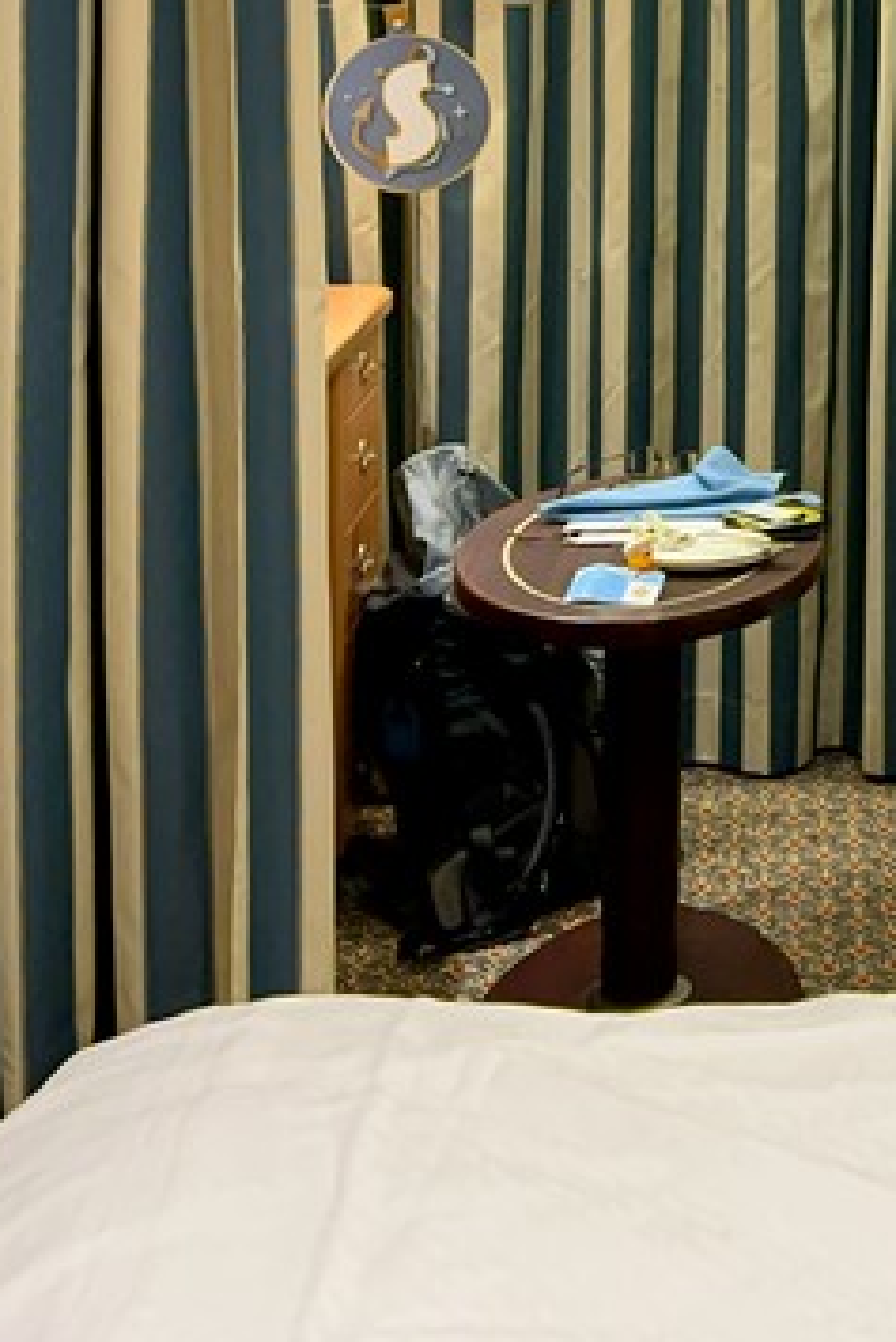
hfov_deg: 16.0
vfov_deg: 25.0
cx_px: 1342
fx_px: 2909
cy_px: 83
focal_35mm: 78
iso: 250
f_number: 1.5
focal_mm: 5.7
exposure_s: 1/60
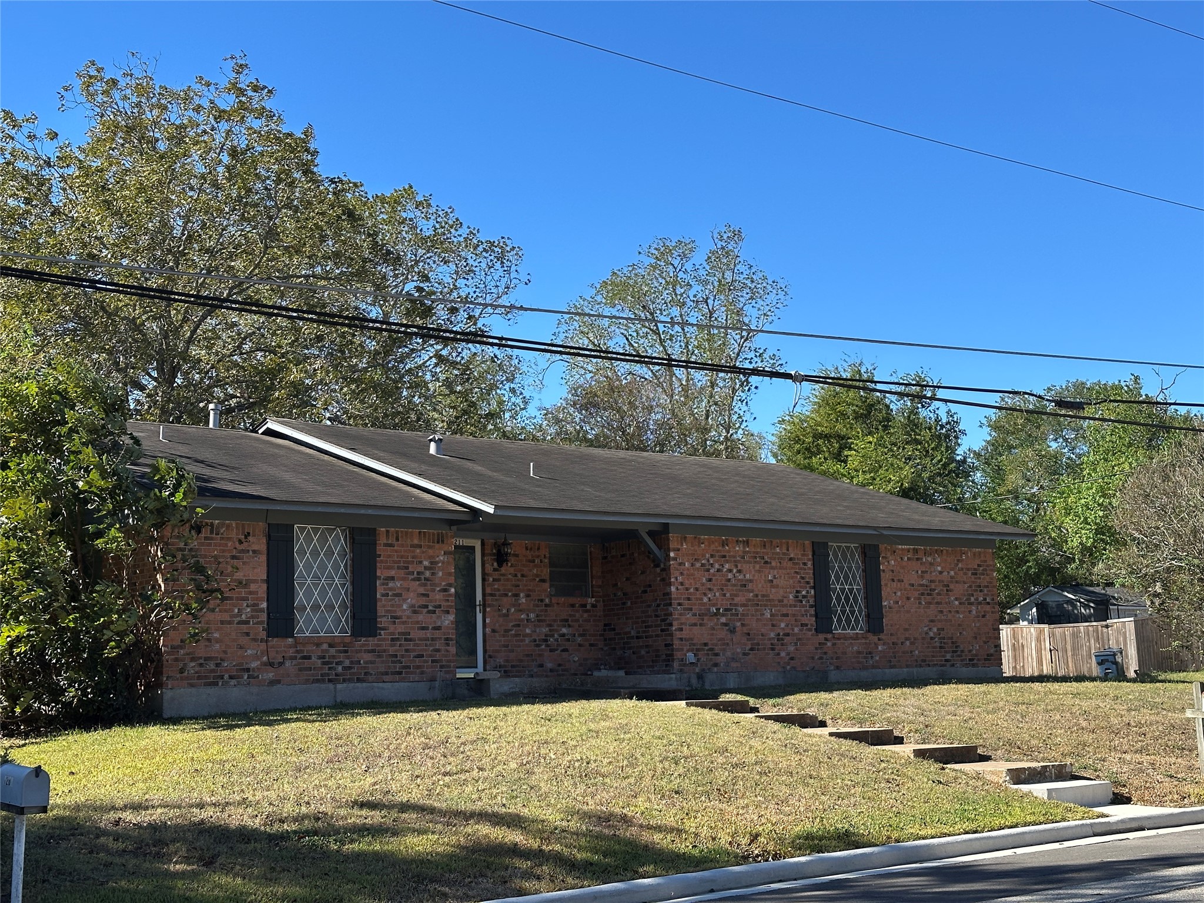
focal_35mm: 48
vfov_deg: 30.3
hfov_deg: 39.7
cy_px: 452
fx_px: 1670
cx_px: 602
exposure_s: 1/1992
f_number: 1.78
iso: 64
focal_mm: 6.86
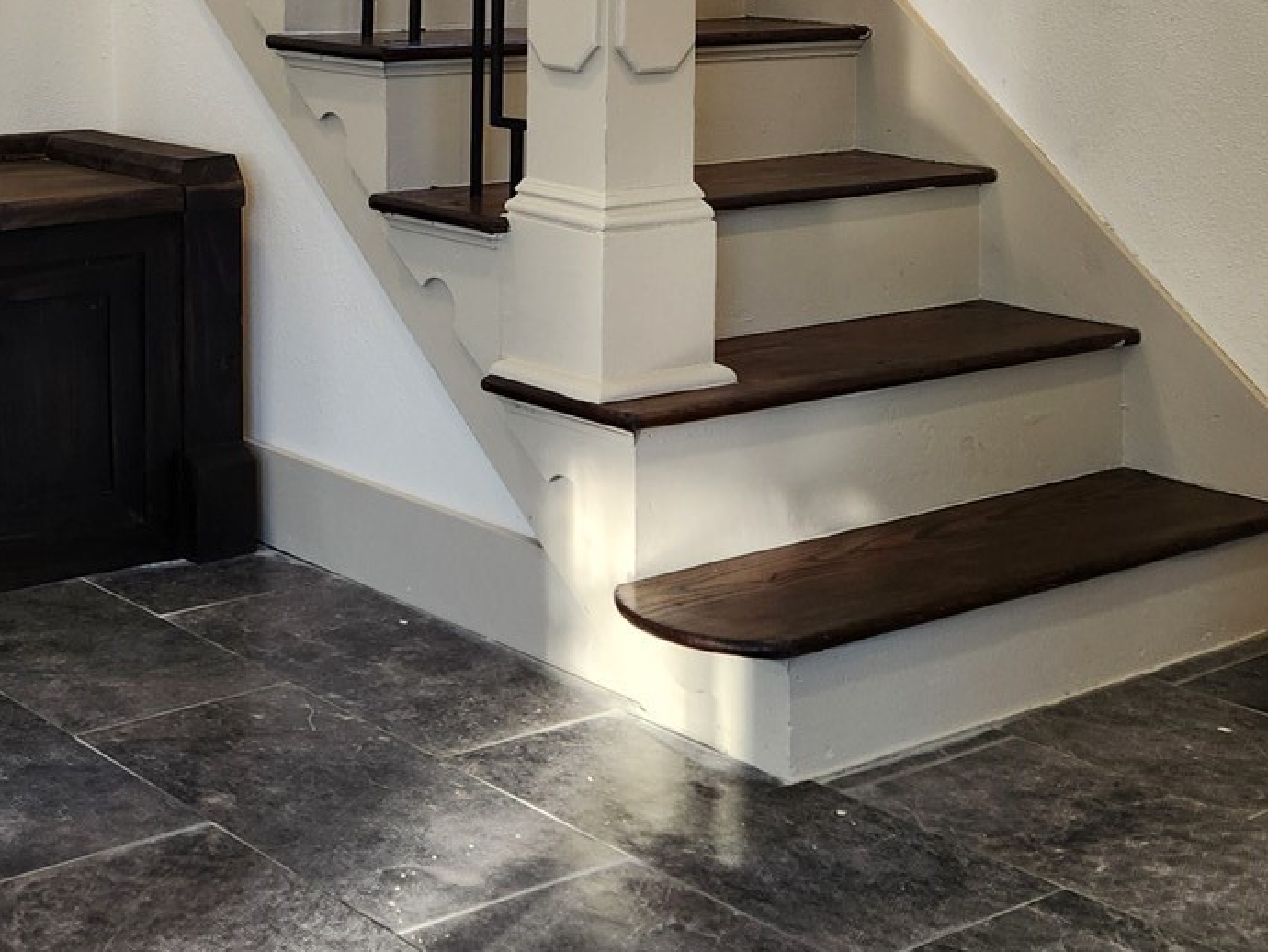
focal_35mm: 64
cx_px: 377
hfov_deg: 29.9
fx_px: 2345
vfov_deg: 21.9
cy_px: -42
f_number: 1.8
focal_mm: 5.4
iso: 80
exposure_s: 1/120
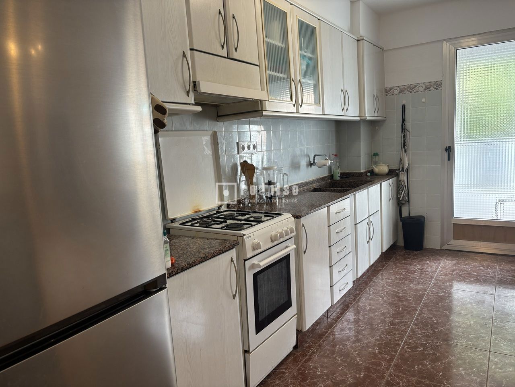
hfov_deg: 67.3
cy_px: 194
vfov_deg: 53.1
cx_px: 258
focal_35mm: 26
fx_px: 387
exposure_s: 1/50
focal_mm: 5.96
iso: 80
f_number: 1.6
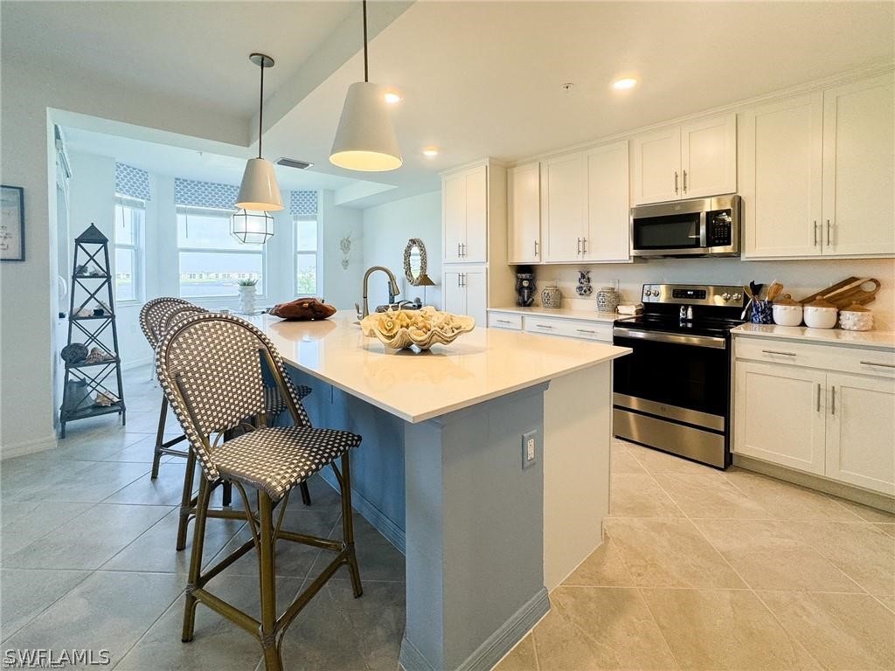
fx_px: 362
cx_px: 448
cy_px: 336
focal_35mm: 14
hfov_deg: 102.1
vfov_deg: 85.7
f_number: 2.2
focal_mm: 2.22
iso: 125
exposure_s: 1/120
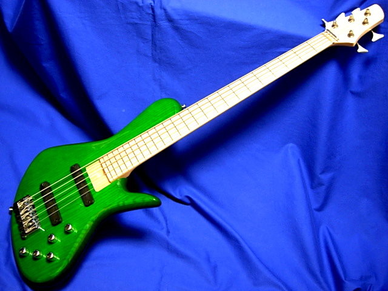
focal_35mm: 36
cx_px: 194
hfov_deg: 51.4
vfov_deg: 39.7
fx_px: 404
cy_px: 146
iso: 70
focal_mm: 7.5
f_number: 2.7
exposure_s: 1/4
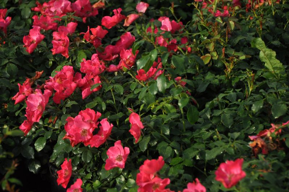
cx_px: 144
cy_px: 96
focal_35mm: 210
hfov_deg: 9.8
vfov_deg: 6.5
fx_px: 1684
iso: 800
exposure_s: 1/4000
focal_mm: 140
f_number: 6
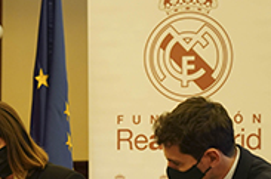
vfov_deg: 6.5
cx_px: 50
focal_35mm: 211
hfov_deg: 9.7
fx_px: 1584
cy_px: 175
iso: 2500
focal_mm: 82
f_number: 4
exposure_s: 1/160
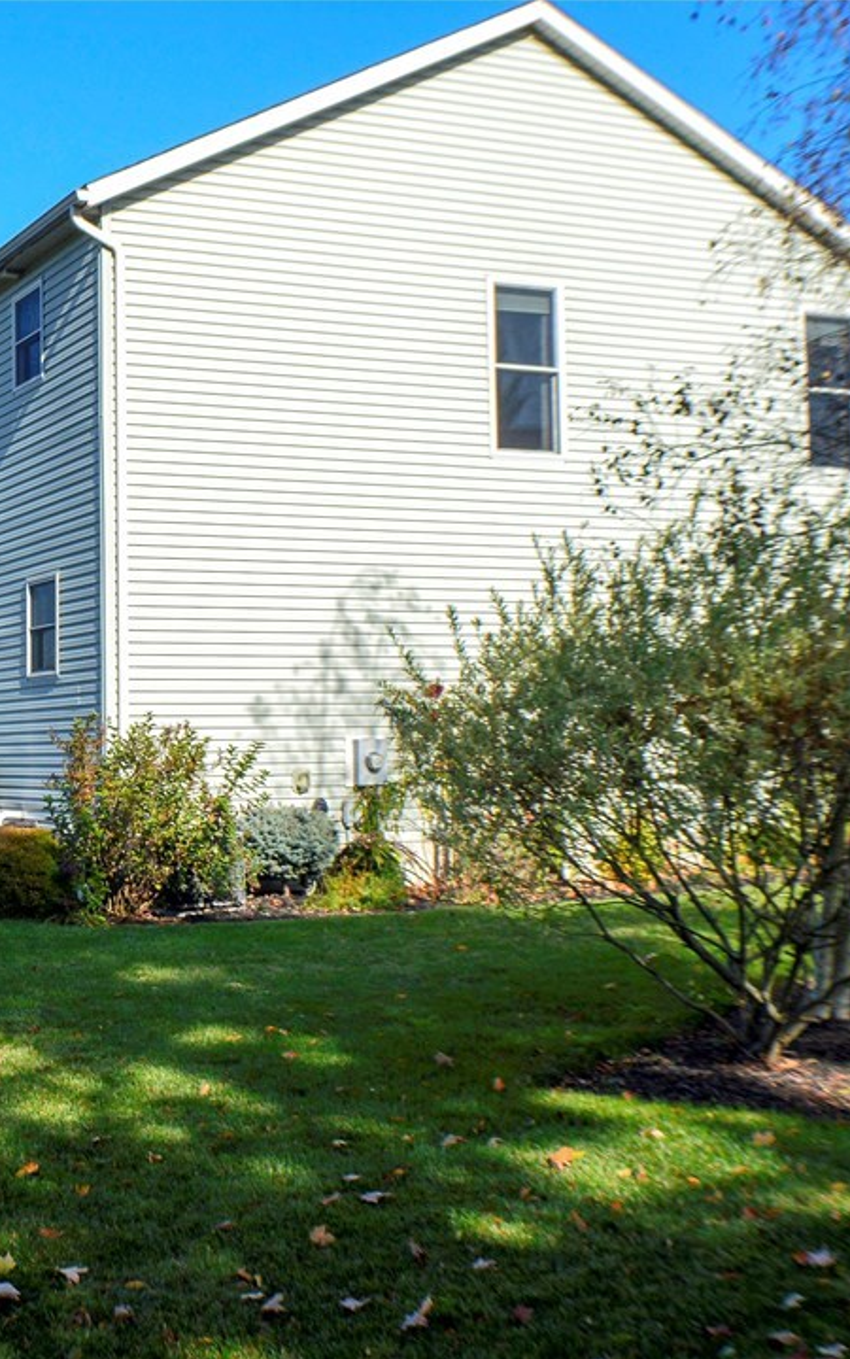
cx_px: -101
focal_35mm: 60
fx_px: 2222
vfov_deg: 34.0
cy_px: 680
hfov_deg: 20.6
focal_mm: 26
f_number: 11
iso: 400
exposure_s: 1/400
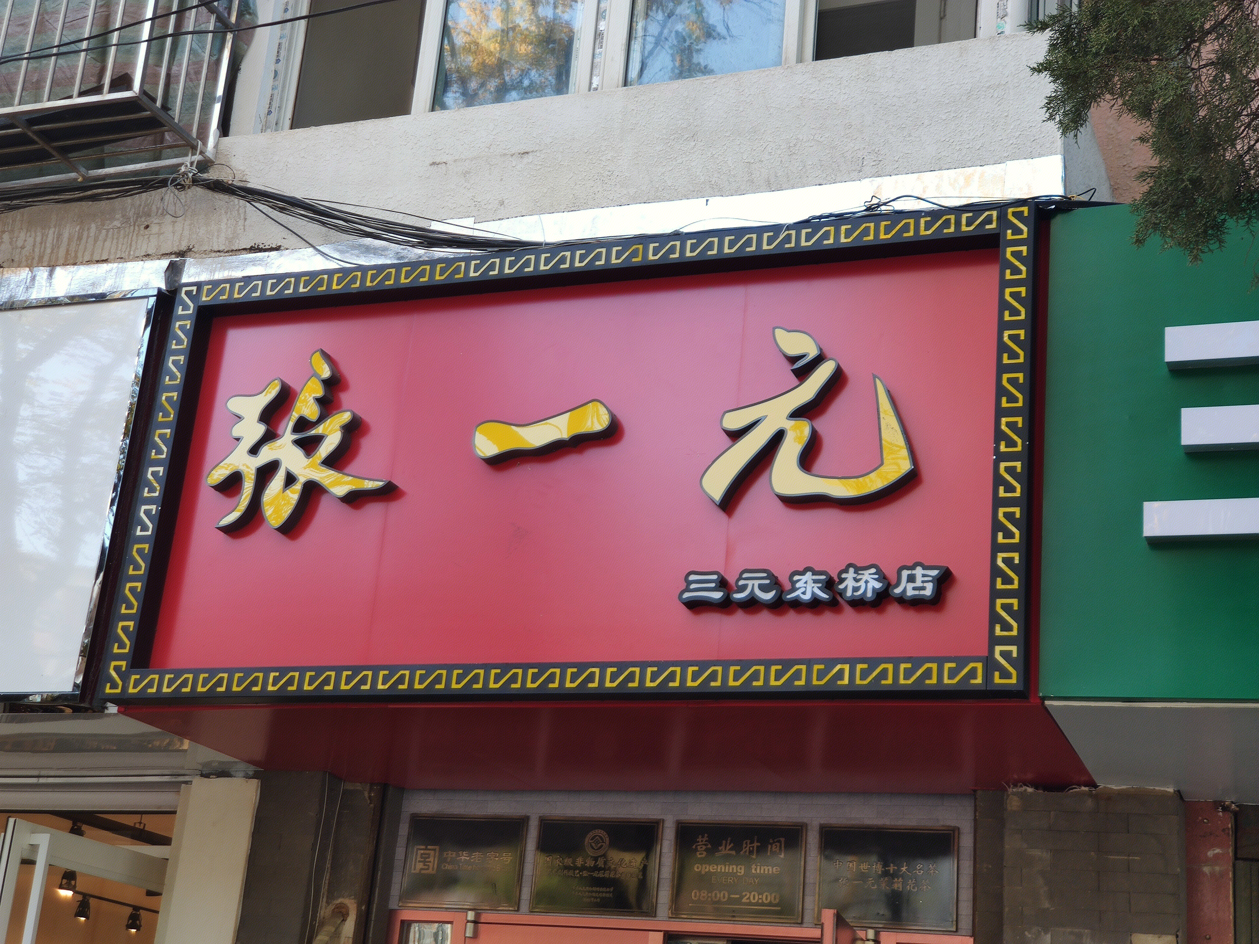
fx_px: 1855
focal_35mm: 51
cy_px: 472
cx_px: 630
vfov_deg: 28.6
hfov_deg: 37.5
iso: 168
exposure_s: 1/100
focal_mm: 6.22
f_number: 2.2
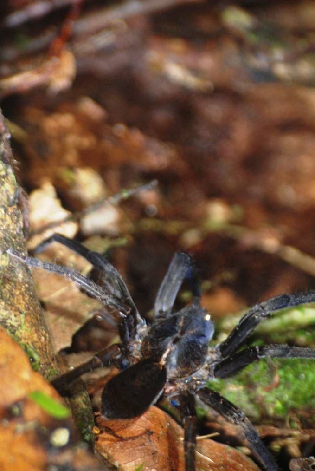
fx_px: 9290
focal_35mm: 710
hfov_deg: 1.9
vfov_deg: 2.9
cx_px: 164
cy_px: 270
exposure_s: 1/60
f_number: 5.6
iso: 400
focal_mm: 300
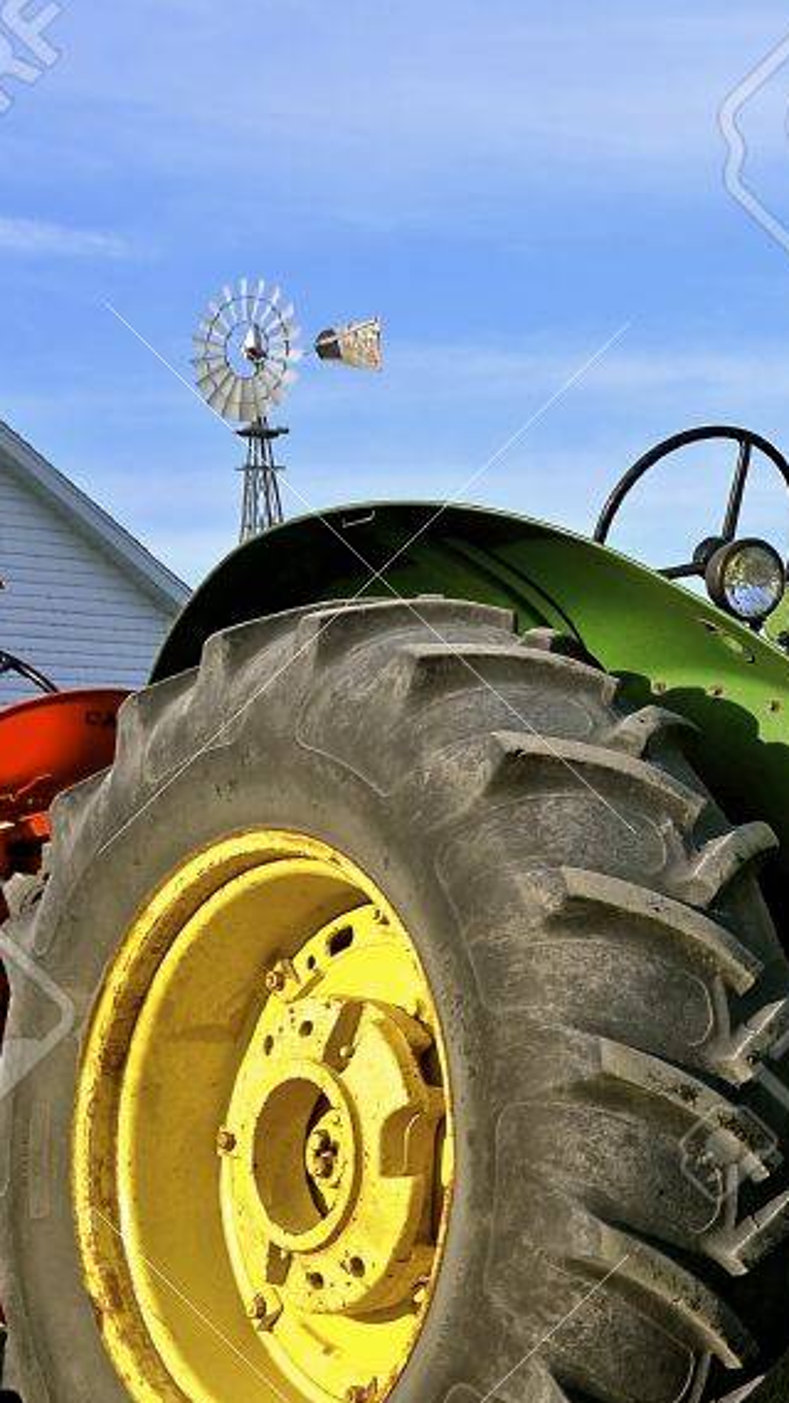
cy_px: 938
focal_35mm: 86
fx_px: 3199
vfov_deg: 24.6
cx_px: 1282
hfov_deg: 13.1
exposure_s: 1/160
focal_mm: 24
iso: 100
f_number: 6.3
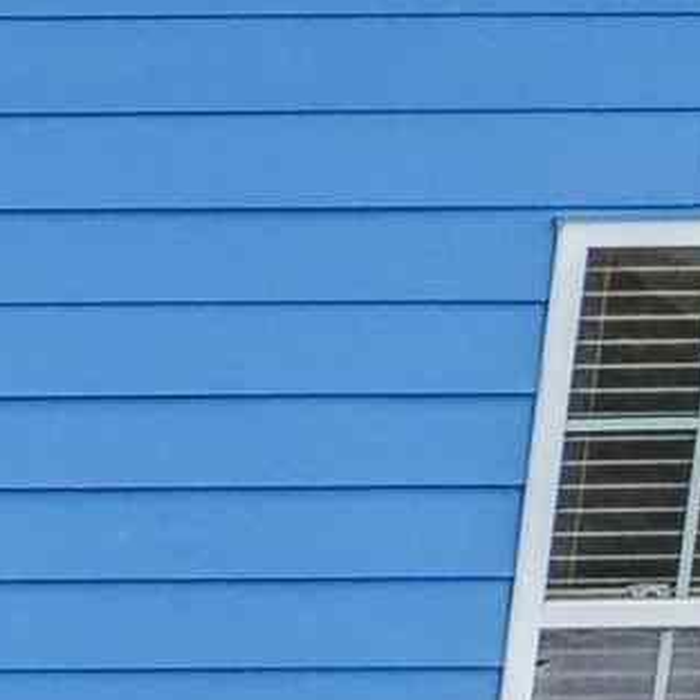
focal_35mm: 209
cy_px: 119
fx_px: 4782
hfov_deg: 7.5
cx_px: -1245
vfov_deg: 8.4
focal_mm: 8.7
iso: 240
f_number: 1.8
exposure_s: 1/2000
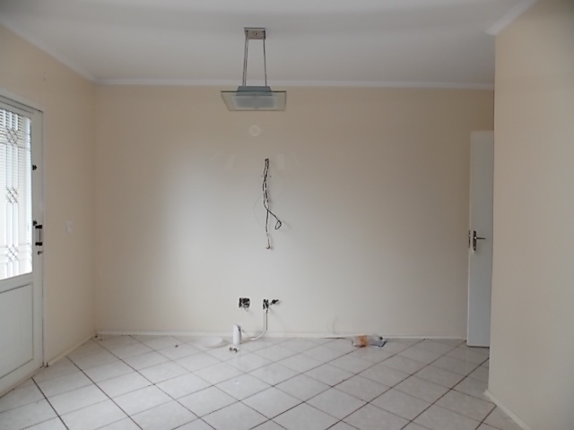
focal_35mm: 23
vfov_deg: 58.9
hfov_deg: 73.9
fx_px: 381
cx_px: 287
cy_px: 215
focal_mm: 4
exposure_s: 1/40
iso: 80
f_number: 3.1
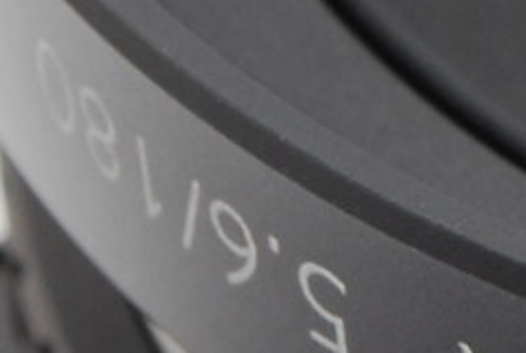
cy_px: -354
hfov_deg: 3.6
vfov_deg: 2.5
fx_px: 8144
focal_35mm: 556
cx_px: 1354
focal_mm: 55
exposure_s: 1/100
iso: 400
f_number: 16
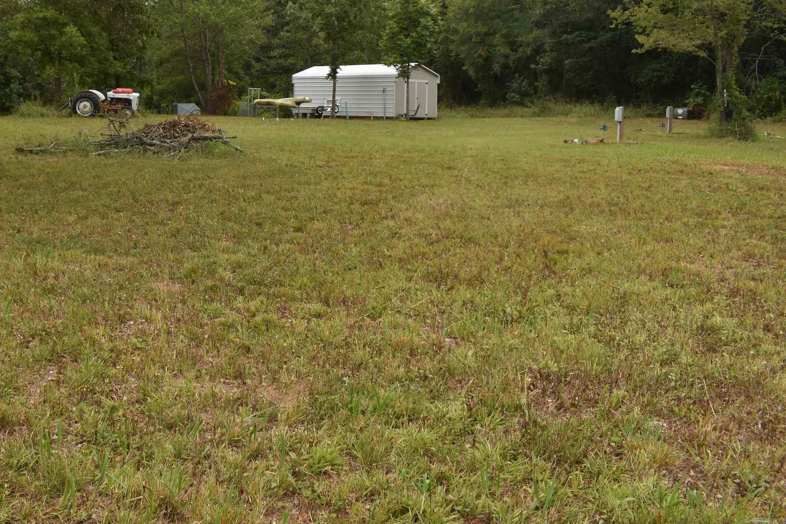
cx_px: 195
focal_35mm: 41
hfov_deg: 45.7
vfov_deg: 32.0
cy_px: 128
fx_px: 895
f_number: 8
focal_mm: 18
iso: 125
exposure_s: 1/250
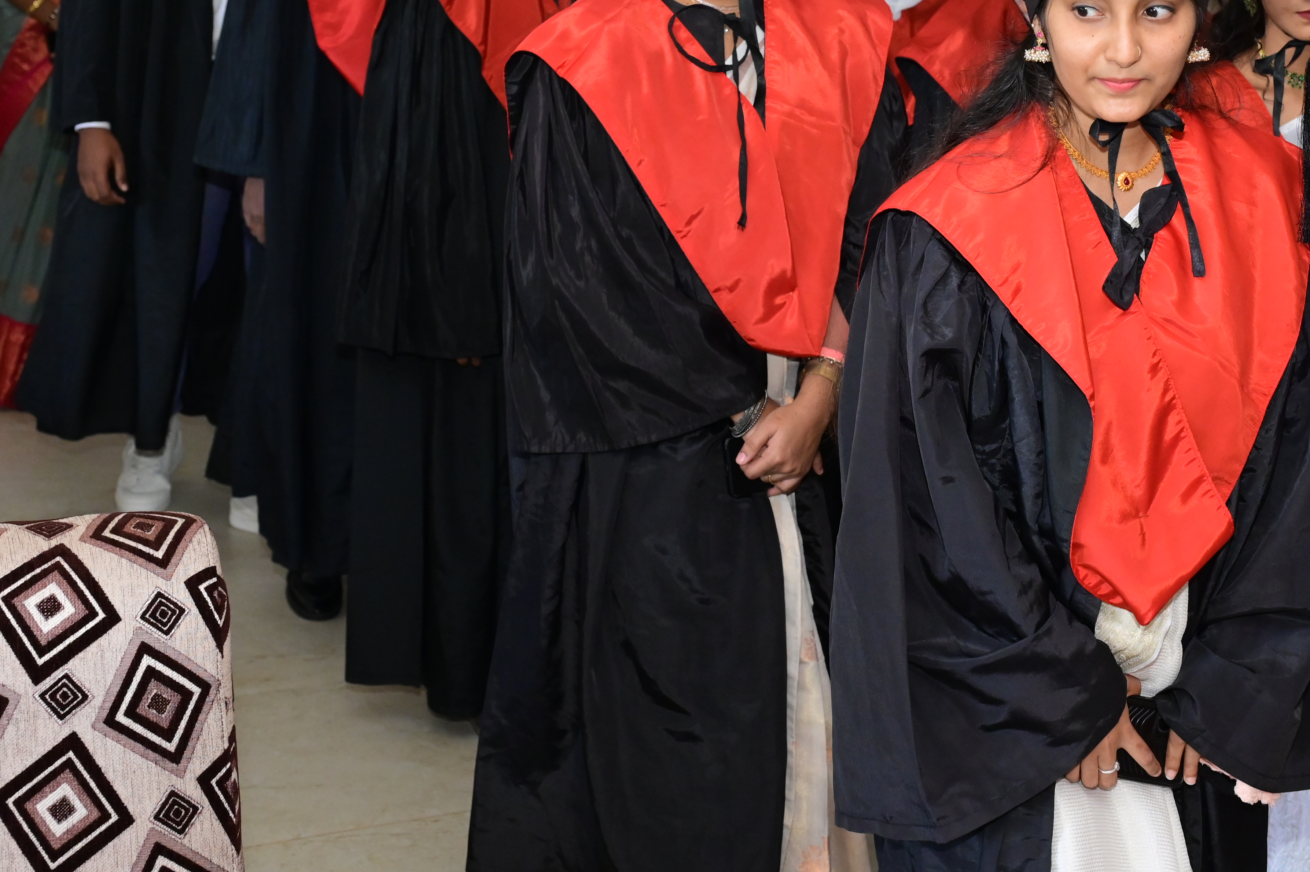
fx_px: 2400
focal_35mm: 66
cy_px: 237
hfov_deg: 30.3
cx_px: 875
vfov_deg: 20.5
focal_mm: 39
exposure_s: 1/160
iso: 3200
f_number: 5.6
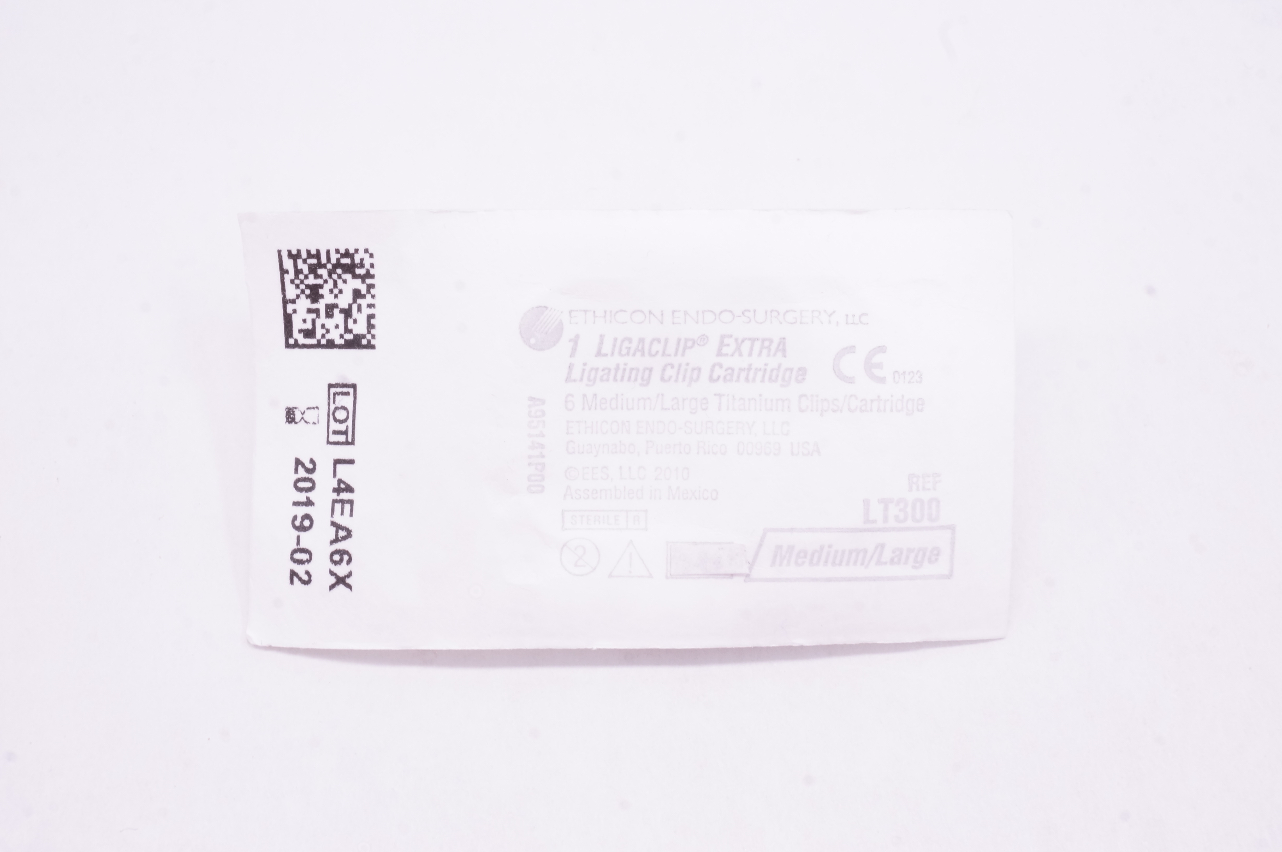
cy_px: 426
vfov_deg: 23.1
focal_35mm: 58
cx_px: 641
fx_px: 2081
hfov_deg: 34.2
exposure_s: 1/15
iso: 800
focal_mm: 39
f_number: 18
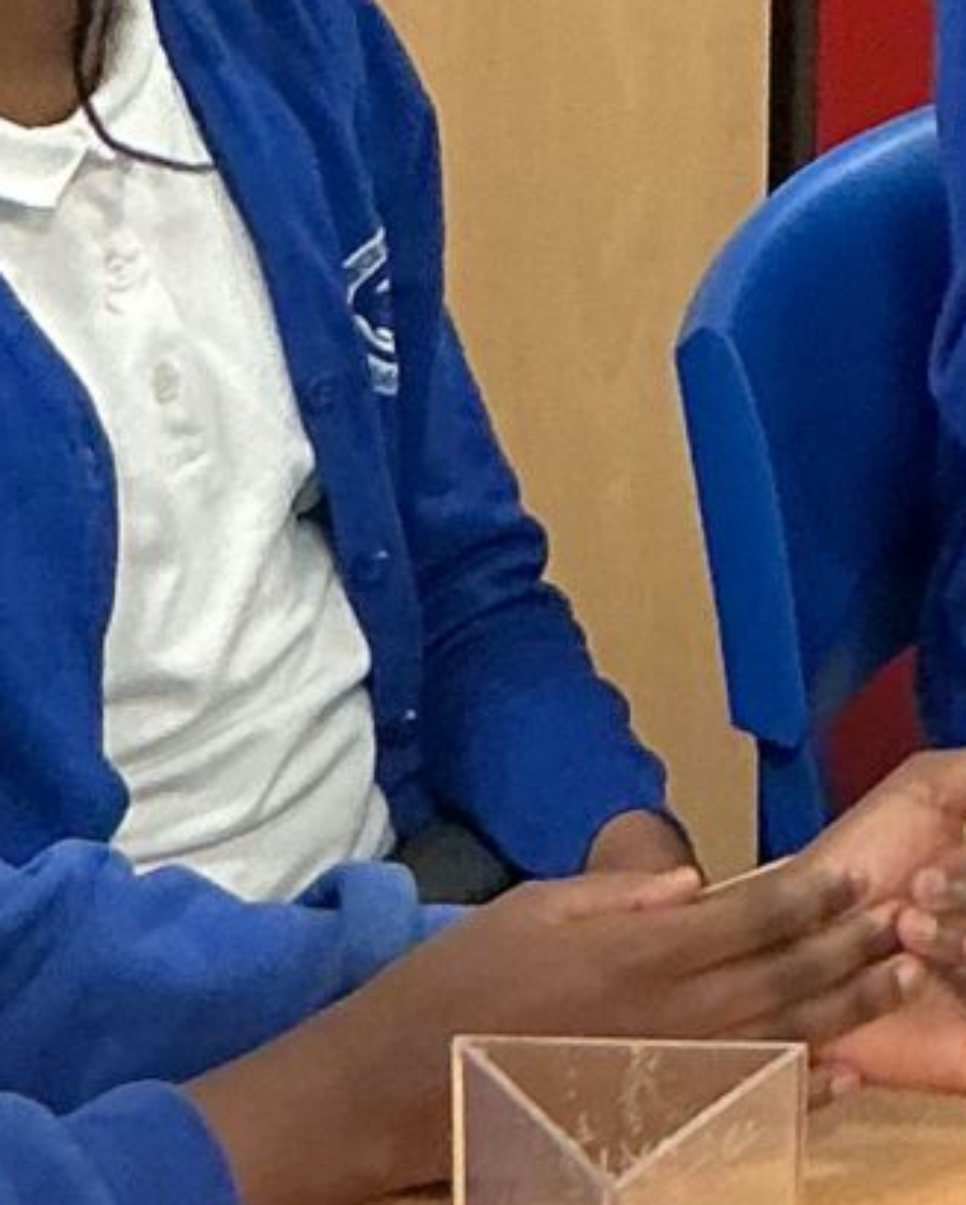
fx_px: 6316
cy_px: 410
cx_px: 1007
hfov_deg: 8.7
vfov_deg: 10.9
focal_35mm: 177
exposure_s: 1/50
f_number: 1.8
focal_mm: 3
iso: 100
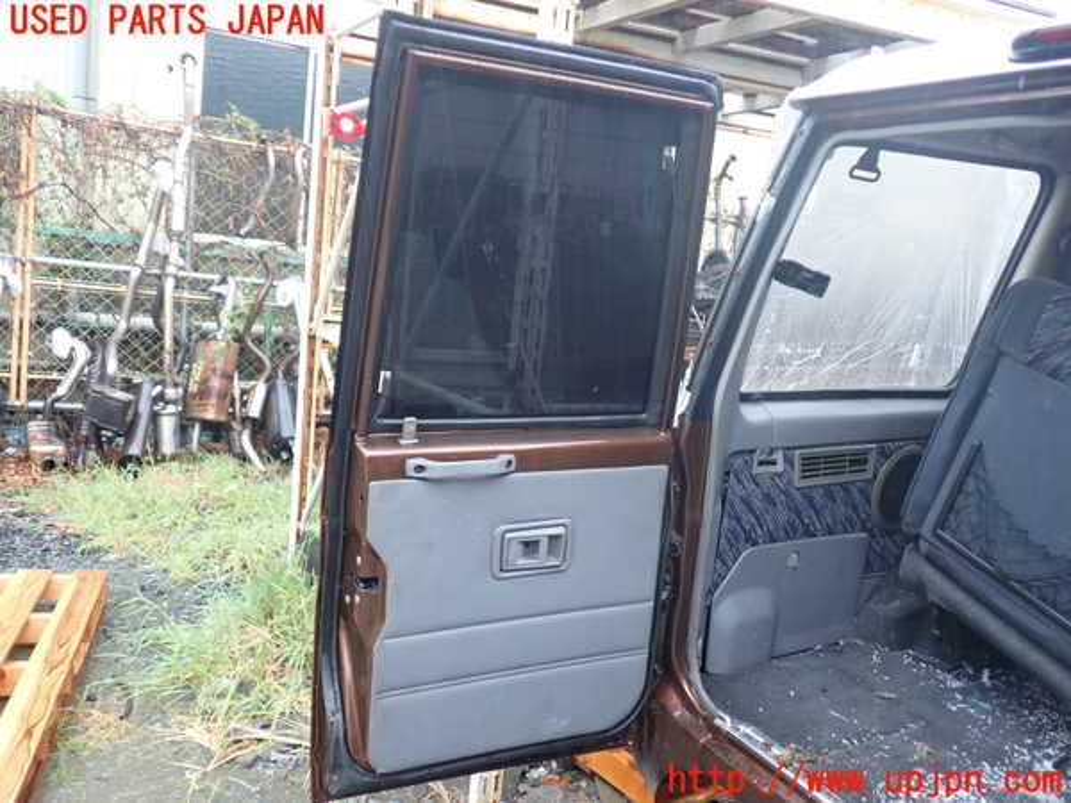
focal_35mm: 30
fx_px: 928
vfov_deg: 46.8
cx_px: 536
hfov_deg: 60.0
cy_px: 402
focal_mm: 5.4
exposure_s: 1/30
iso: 250
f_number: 2.3
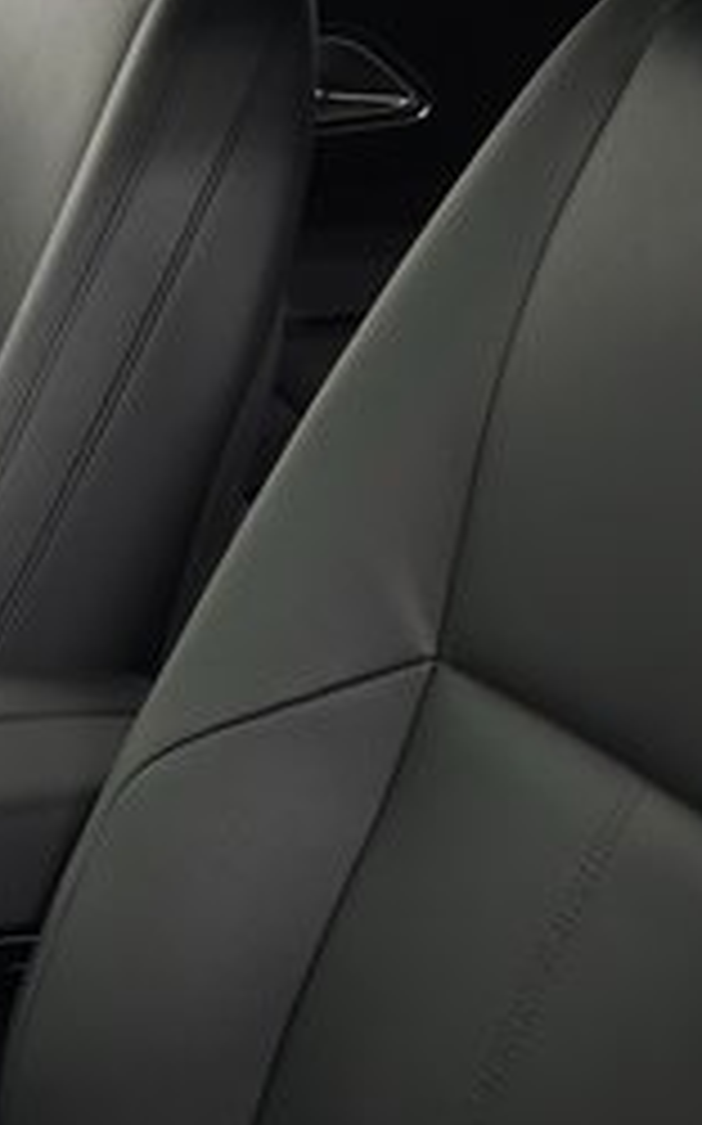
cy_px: 990
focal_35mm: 100
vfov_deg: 20.4
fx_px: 3065
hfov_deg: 12.4
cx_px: -392
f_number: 1.7
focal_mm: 6.3
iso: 200
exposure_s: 1/60
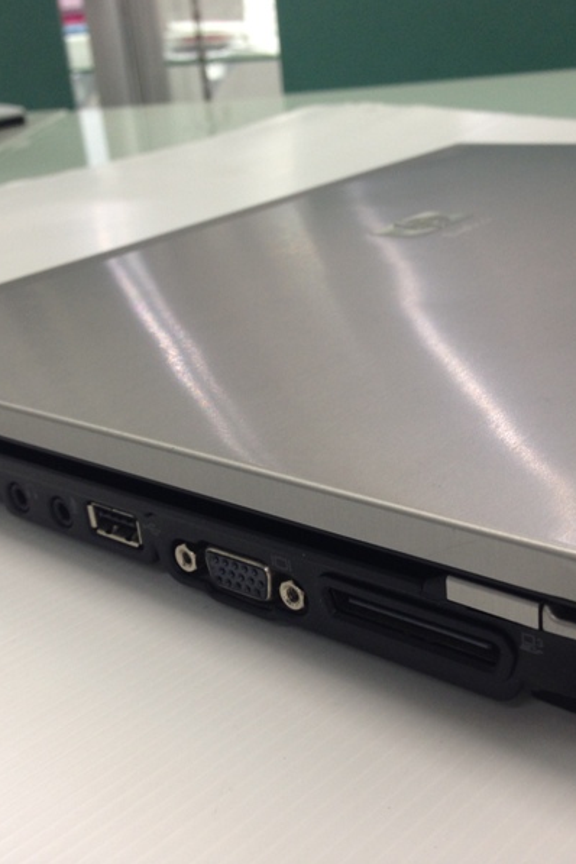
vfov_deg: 42.7
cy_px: 431
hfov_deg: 29.1
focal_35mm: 46
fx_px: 1104
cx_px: 357
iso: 50
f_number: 2.4
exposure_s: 1/25
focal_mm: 4.12
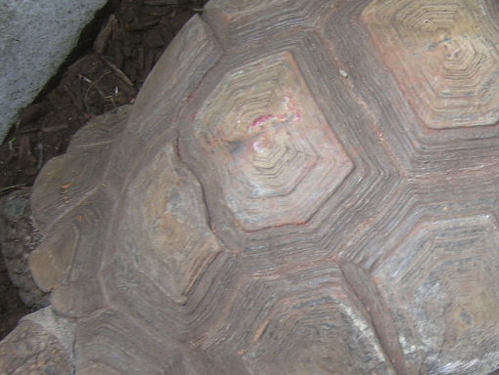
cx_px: 406
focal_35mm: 68
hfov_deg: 27.9
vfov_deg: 21.5
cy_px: 255
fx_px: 980
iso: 50
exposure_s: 1/30
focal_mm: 5.7
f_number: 2.9
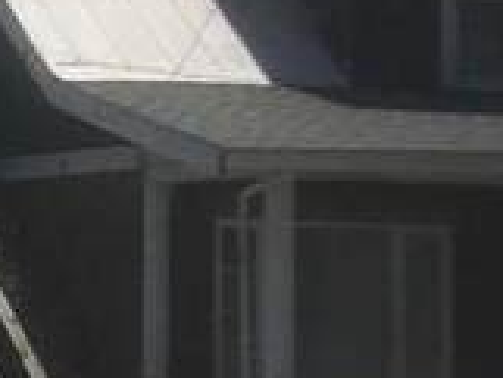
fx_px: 3243
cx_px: -1018
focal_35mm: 223
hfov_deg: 7.7
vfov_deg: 6.7
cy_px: 109
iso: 20
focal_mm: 3.99
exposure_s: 1/1808
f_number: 1.8
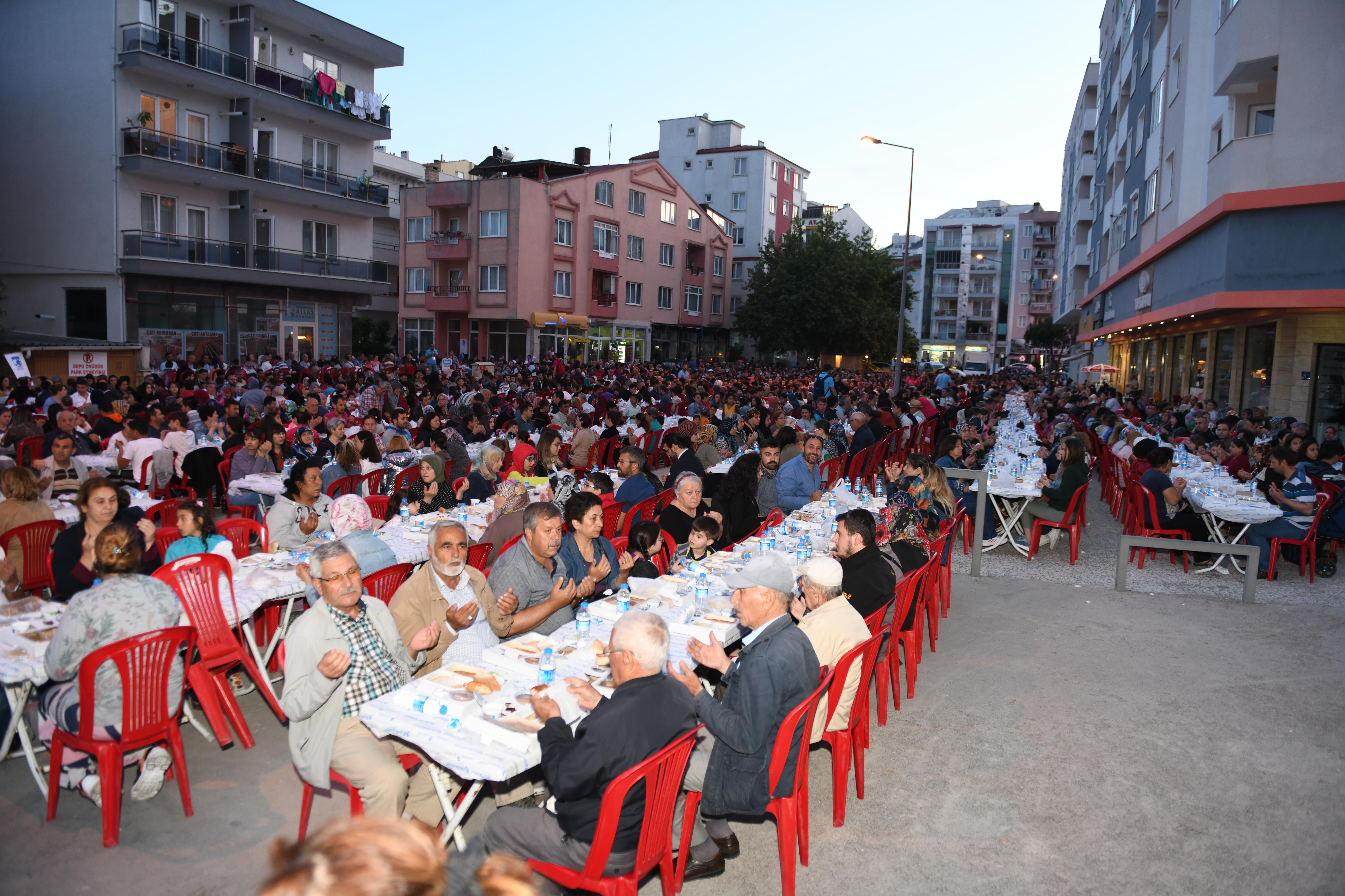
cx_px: 672
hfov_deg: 73.7
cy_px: 448
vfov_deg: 53.1
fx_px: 897
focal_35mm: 24
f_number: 3.5
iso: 400
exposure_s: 1/50
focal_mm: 24
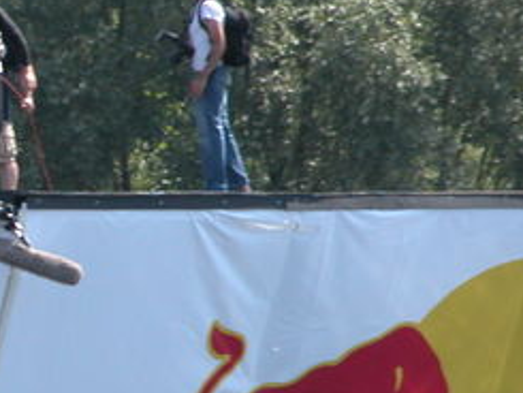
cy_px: 271
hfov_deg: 2.2
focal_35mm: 913
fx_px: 13801
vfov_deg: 1.6
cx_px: -160
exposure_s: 1/229
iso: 100
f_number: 5.3
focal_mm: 71.2
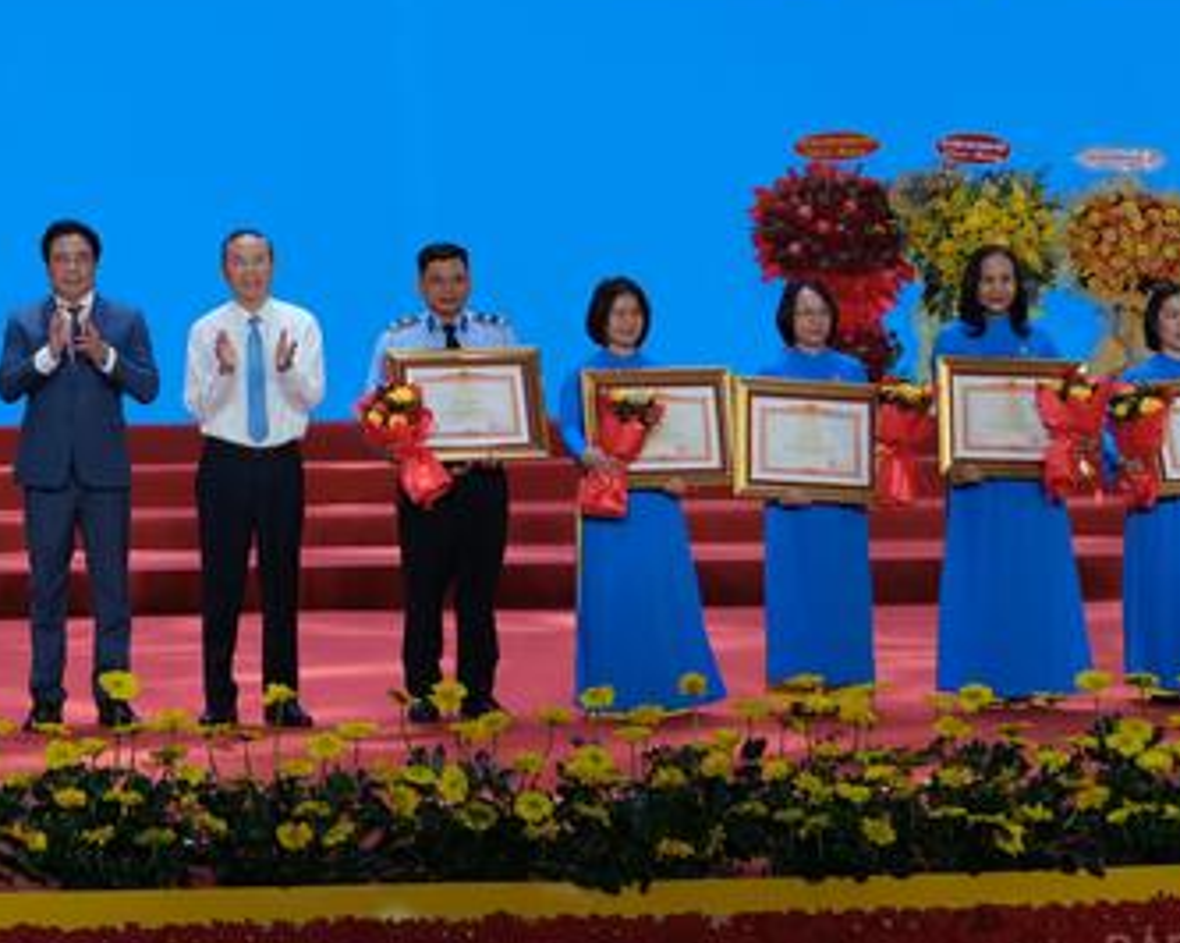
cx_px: 159
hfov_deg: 21.4
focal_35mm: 88
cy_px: 158
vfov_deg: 17.3
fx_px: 3071
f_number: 4
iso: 320
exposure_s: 1/220
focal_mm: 26
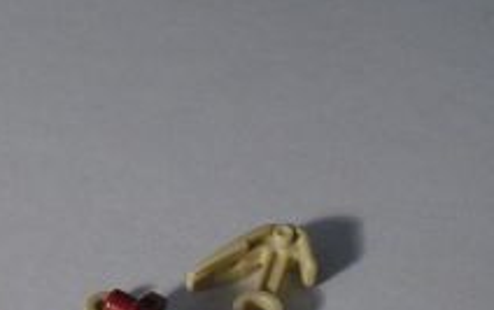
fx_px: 1550
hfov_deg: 18.0
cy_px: 422
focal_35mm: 115
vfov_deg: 11.1
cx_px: 140
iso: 400
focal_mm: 6.3
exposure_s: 1/80
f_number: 3.1
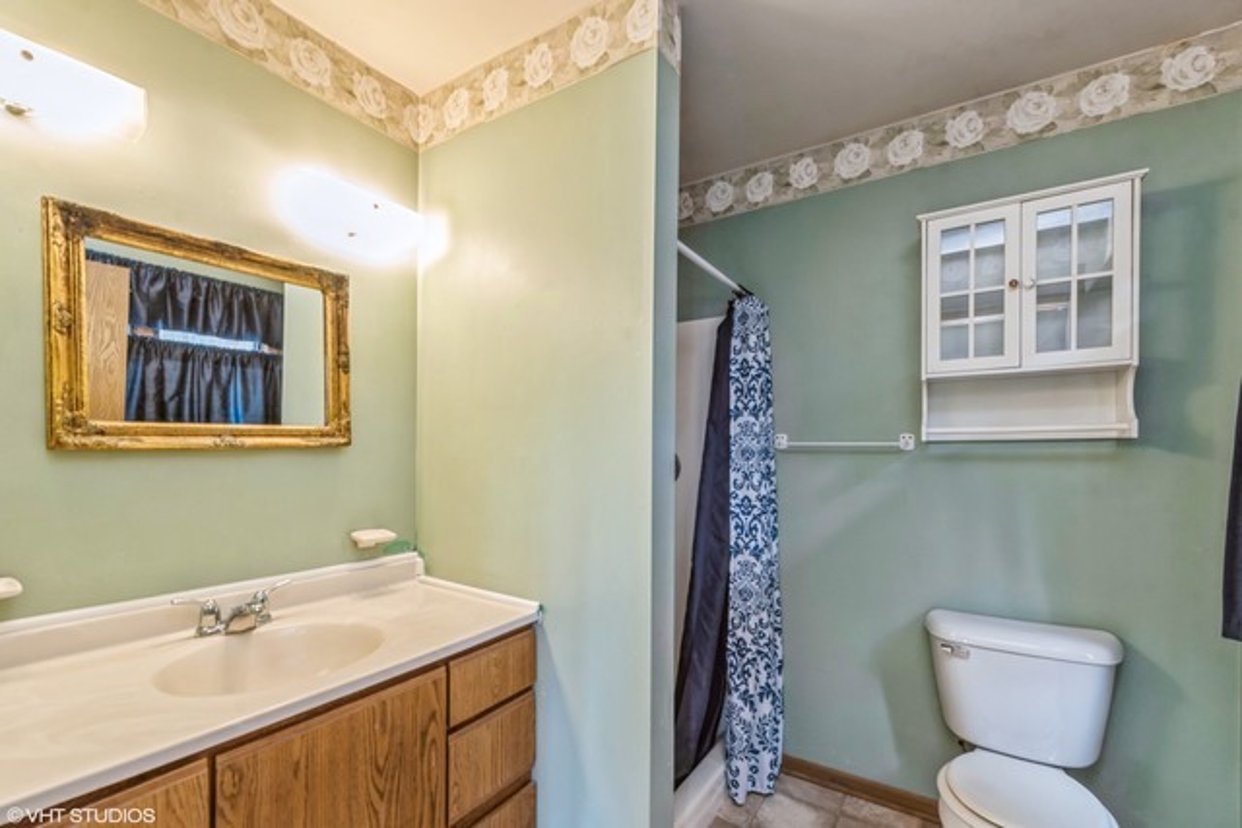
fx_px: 518
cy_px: 414
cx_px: 621
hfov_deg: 100.4
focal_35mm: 15
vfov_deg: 77.4
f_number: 8
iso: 200
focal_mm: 15
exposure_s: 1/4
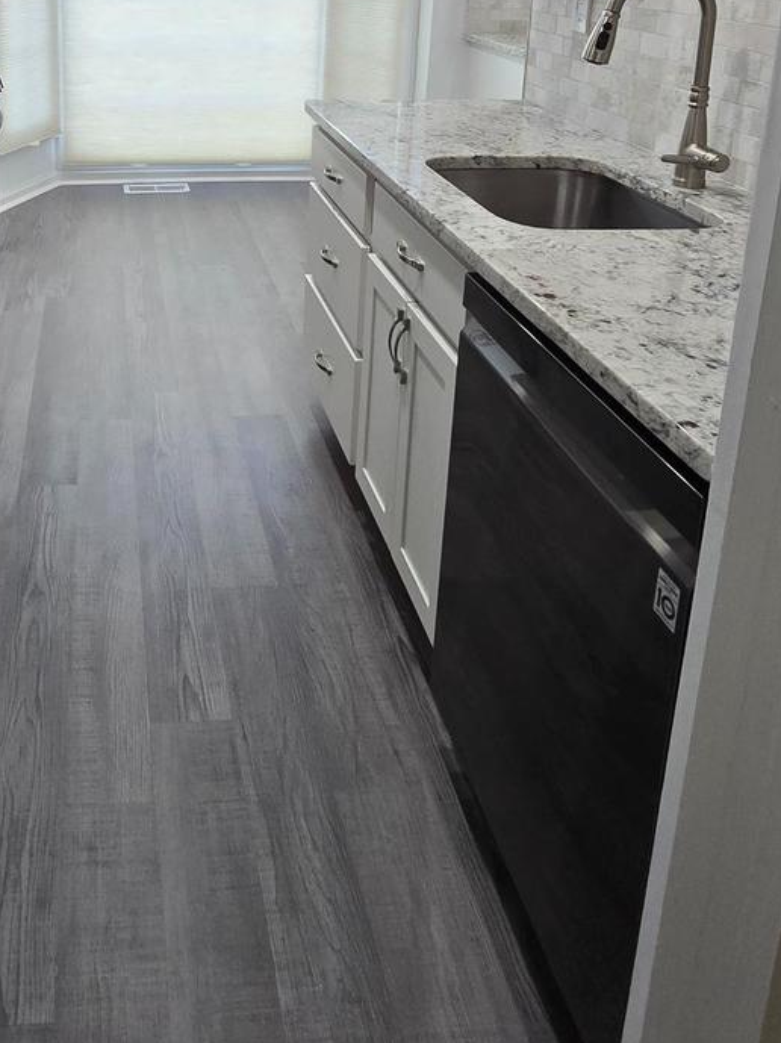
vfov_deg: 55.5
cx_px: 154
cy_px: 153
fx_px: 873
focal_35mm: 29
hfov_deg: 45.7
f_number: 2.2
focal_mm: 2.2
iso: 125
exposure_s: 1/60
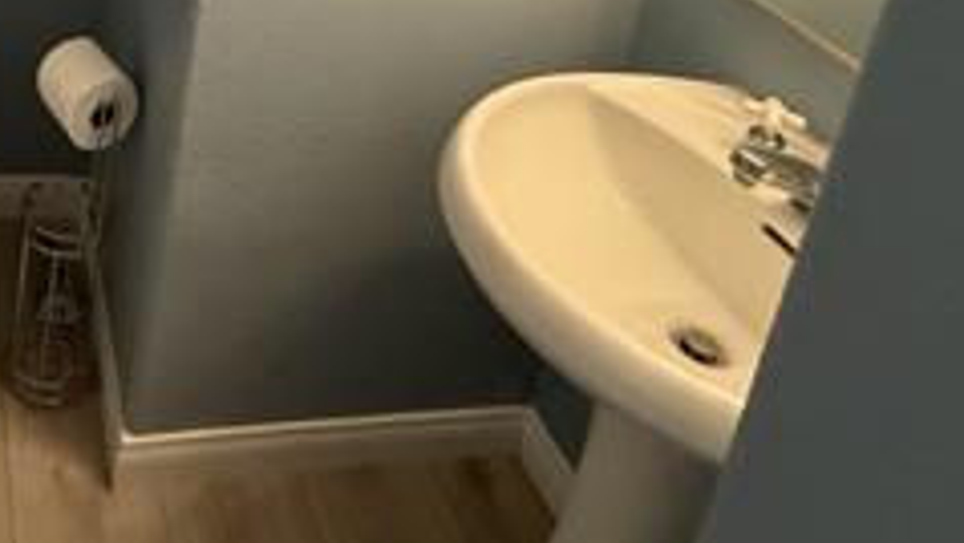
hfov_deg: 45.6
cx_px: 134
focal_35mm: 41
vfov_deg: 24.4
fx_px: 1048
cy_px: -207
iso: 640
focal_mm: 2.22
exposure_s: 1/60
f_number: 2.2
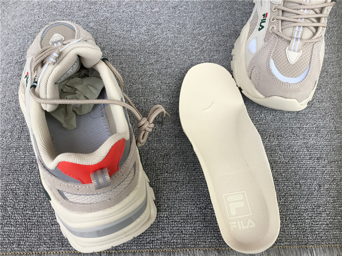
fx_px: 306
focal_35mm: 31
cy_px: 128
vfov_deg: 45.4
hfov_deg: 58.4
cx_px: 171
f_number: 2.4
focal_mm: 3.3
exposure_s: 1/122
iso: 25
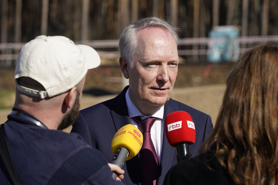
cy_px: 92
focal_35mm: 200
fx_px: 1543
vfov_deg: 6.9
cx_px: 139
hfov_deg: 10.3
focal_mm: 200
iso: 100
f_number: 9
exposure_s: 1/250
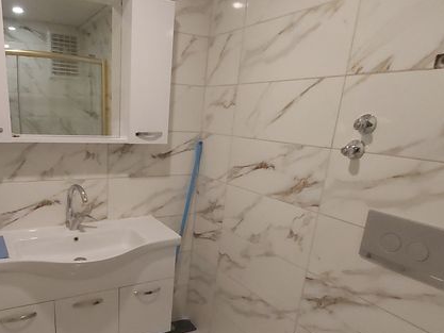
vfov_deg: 57.9
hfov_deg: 71.7
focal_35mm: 23
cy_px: 216
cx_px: 148
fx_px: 295
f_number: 2.2
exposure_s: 1/25
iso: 200
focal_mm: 1.42
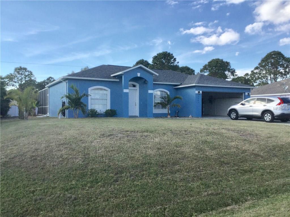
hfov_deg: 58.4
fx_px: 260
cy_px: 108
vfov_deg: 45.4
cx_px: 145
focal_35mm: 31
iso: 25
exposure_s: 1/1164
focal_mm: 3.3
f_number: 2.4
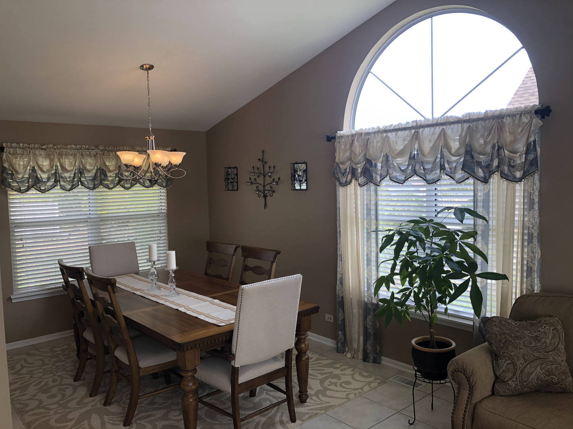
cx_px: 286
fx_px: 463
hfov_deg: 63.4
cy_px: 214
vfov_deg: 49.7
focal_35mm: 28
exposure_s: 1/120
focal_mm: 4
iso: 32
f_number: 1.8
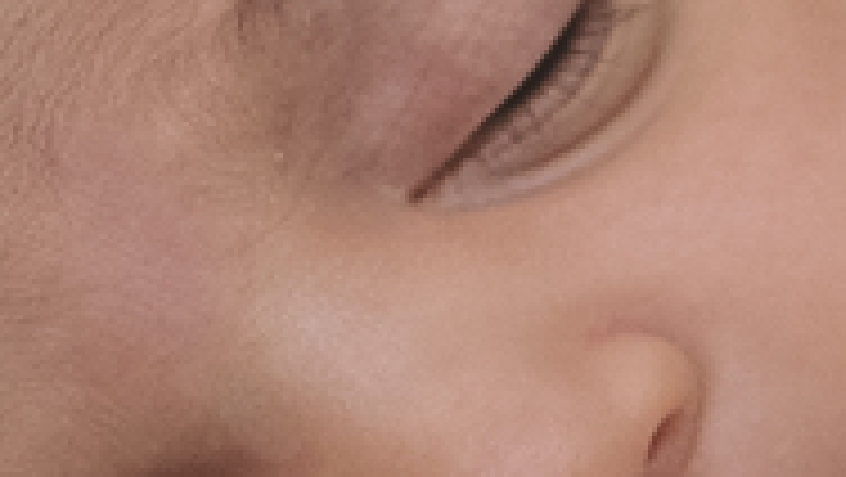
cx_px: 999
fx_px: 7901
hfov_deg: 6.1
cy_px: 1208
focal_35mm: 352
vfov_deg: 3.4
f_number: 2.5
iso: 400
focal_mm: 35
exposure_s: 1/200
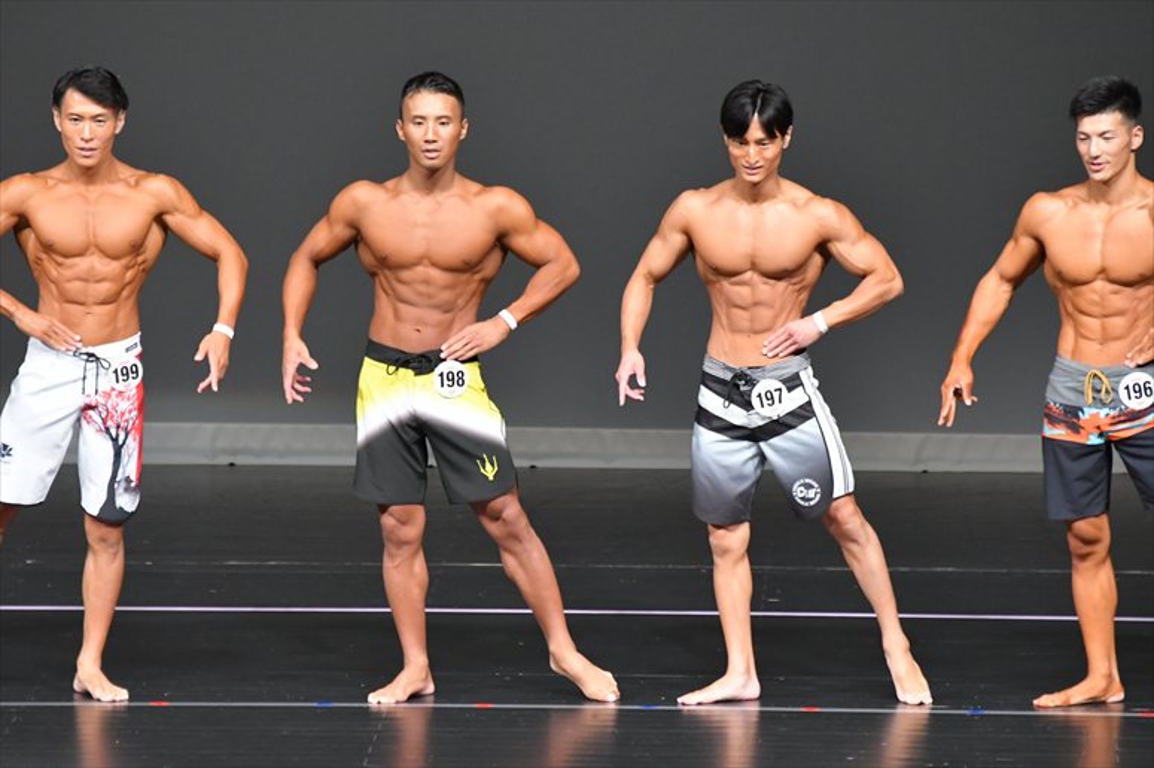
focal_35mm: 315
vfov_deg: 4.4
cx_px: 577
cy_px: 384
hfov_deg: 6.5
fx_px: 10093
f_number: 5.6
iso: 5000
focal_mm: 210
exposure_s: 1/400
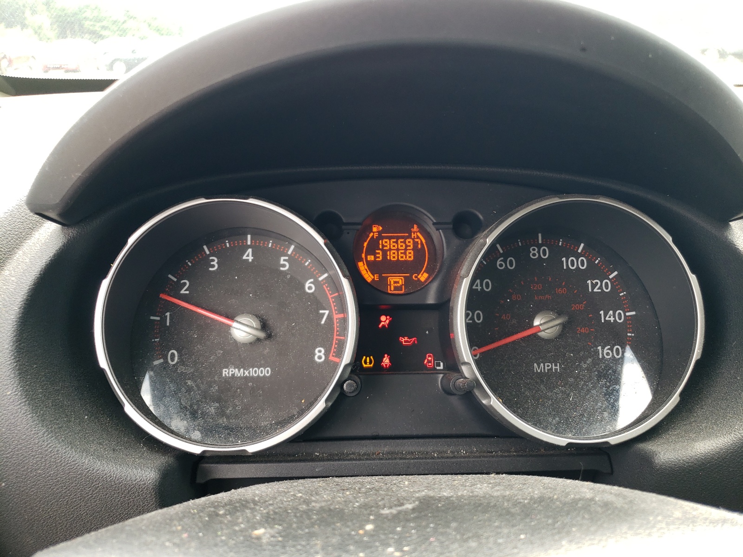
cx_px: 372
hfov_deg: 67.3
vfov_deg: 53.1
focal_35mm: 26
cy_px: 278
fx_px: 558
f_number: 1.5
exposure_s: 1/123
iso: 50
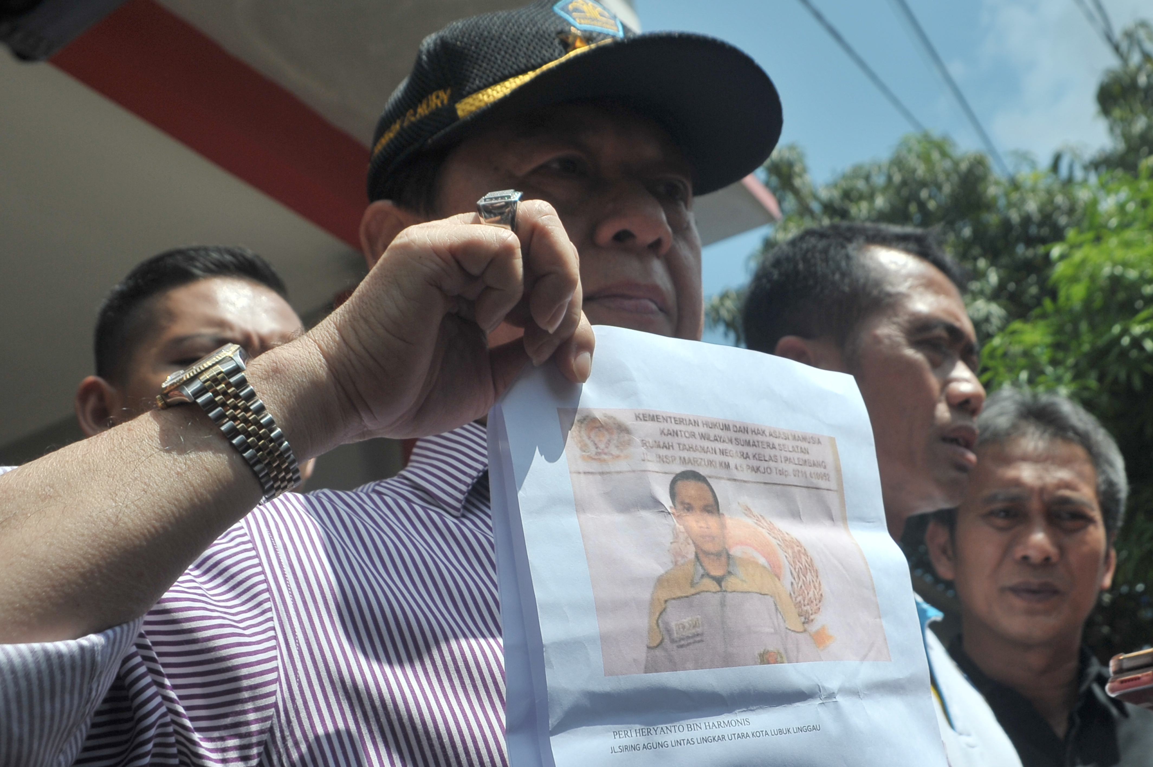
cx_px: 576
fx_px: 896
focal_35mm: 28
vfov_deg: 46.3
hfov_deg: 65.5
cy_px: 384
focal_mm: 28
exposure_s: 1/1000
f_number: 8
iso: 250
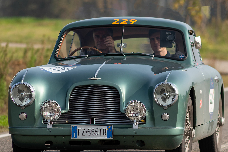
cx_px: 123
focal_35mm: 426
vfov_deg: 3.2
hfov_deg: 4.8
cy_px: 78
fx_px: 2699
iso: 560
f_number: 5.6
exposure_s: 1/2500
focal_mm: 300
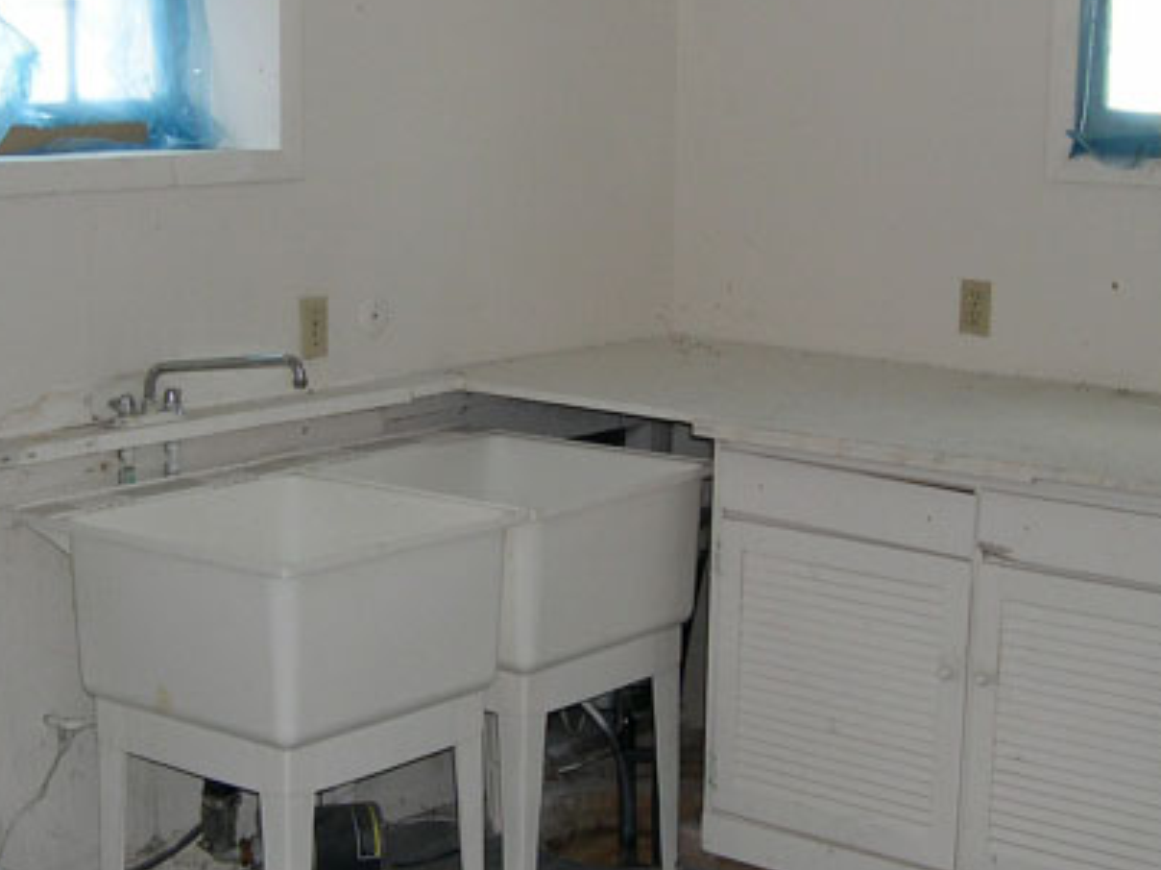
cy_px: 411
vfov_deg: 22.2
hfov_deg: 29.3
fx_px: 2213
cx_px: 484
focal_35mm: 66
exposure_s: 1/60
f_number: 2.8
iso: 100
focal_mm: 8
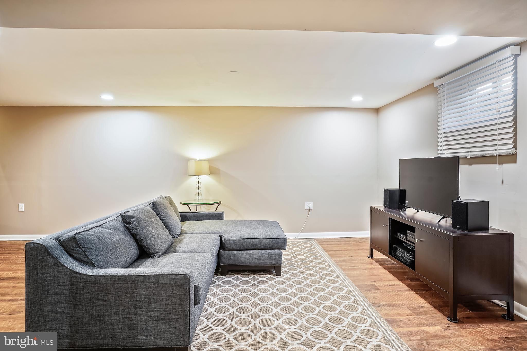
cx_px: 264
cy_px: 176
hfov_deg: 90.0
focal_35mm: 18
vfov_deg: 67.4
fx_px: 263
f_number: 8
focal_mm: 18
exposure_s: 1/1.25
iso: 100
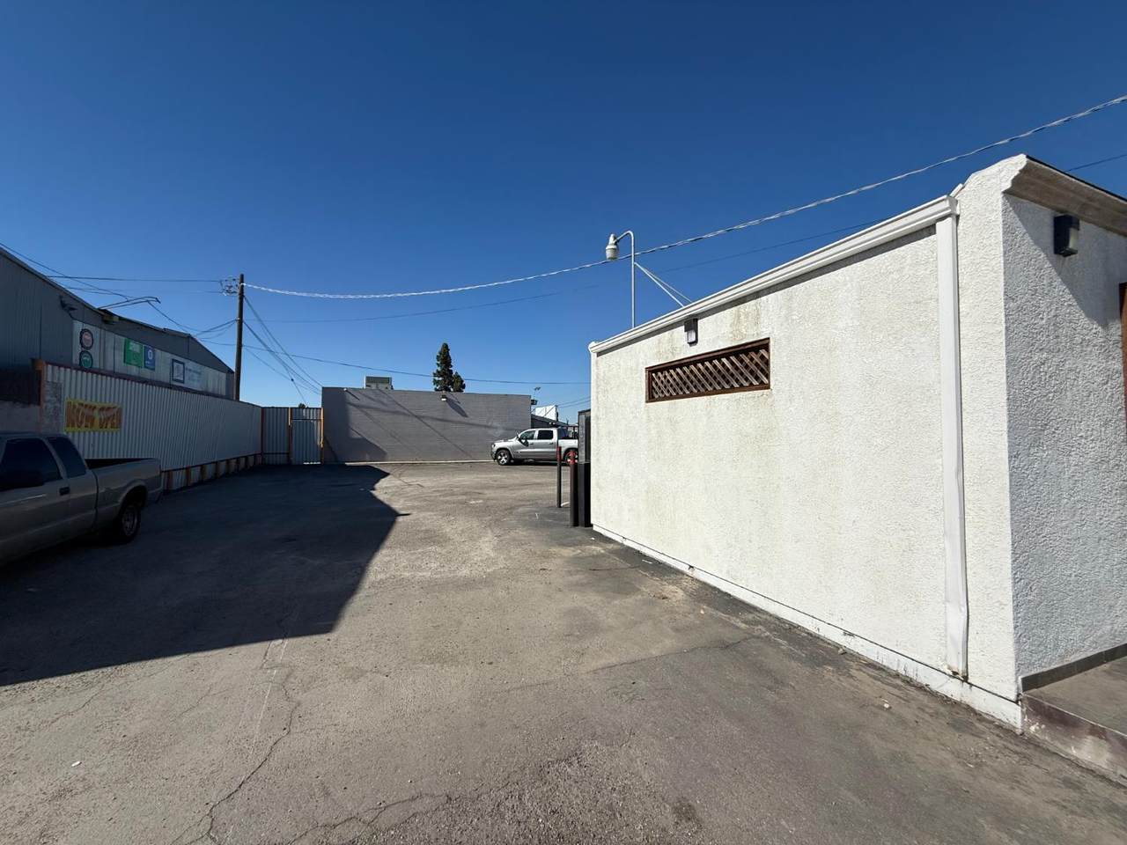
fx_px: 456
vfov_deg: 85.7
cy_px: 422
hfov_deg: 102.1
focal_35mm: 14
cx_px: 564
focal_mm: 2.22
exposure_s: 1/6173
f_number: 2.2
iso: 50
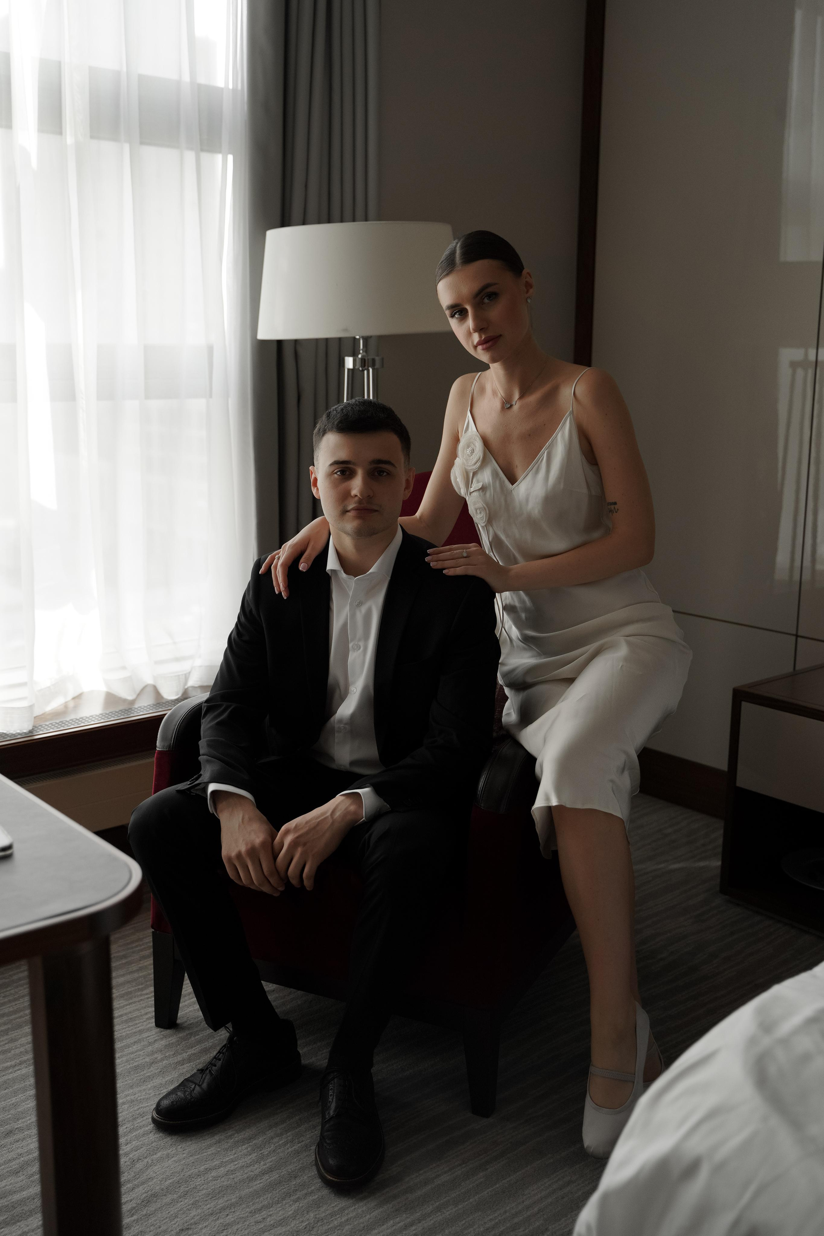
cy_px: 618
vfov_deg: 51.9
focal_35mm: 37
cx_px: 412
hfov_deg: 35.9
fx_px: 1270
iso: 640
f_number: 2.8
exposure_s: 1/800
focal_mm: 37
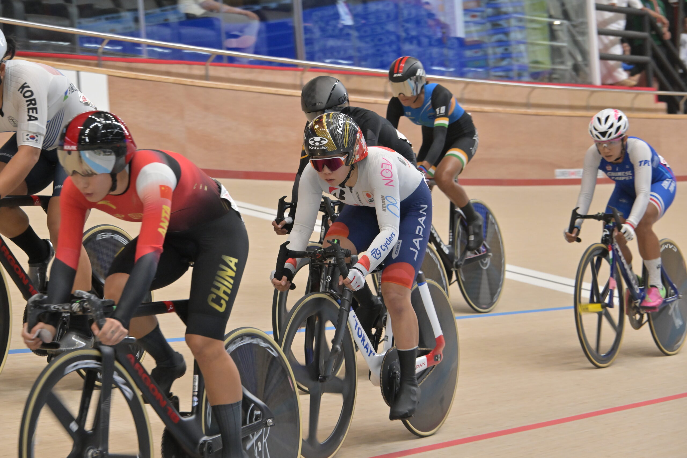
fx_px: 2004
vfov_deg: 13.0
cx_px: 344
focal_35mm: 105
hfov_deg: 19.5
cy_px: 229
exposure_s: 1/400
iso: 3200
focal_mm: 105
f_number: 8
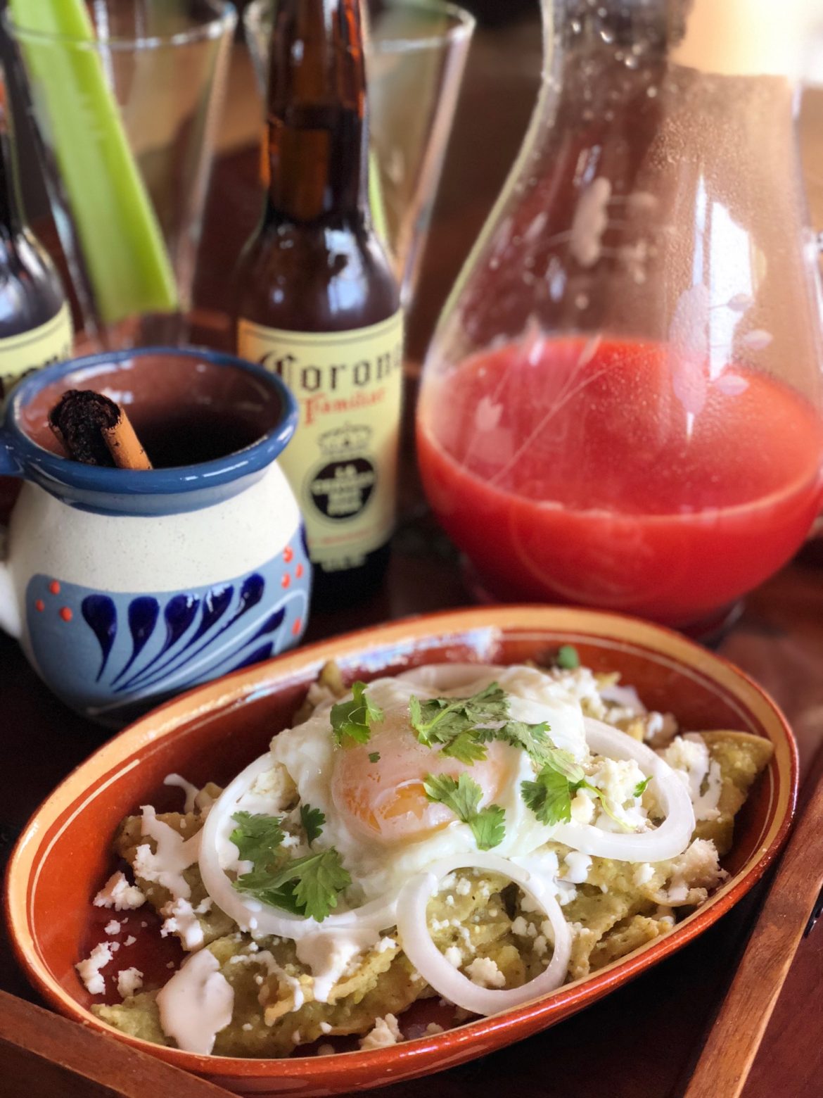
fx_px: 1648
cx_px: 412
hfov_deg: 28.0
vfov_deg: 36.8
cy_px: 549
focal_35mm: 52
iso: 100
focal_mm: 6
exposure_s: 1/60
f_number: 2.4
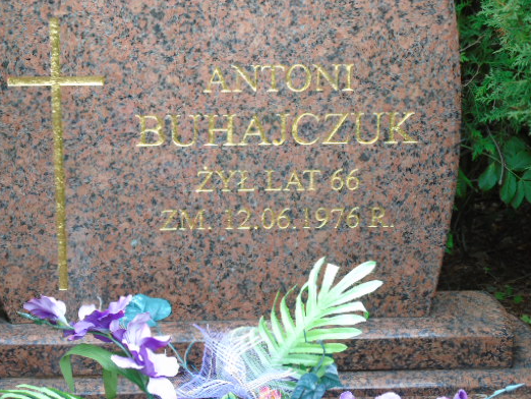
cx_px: 223
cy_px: 186
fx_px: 1335
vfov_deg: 17.0
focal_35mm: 87
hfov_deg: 22.5
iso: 80
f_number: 4.7
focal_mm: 13
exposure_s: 1/40
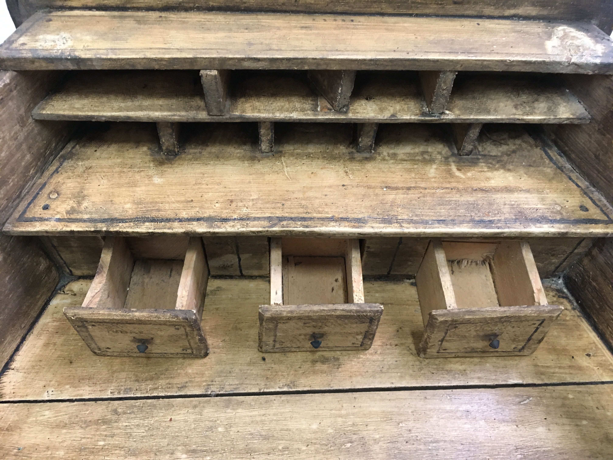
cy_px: 230
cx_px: 306
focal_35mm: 29
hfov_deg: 61.7
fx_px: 514
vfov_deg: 48.2
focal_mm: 4.15
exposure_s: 1/20
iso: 200
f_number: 2.2
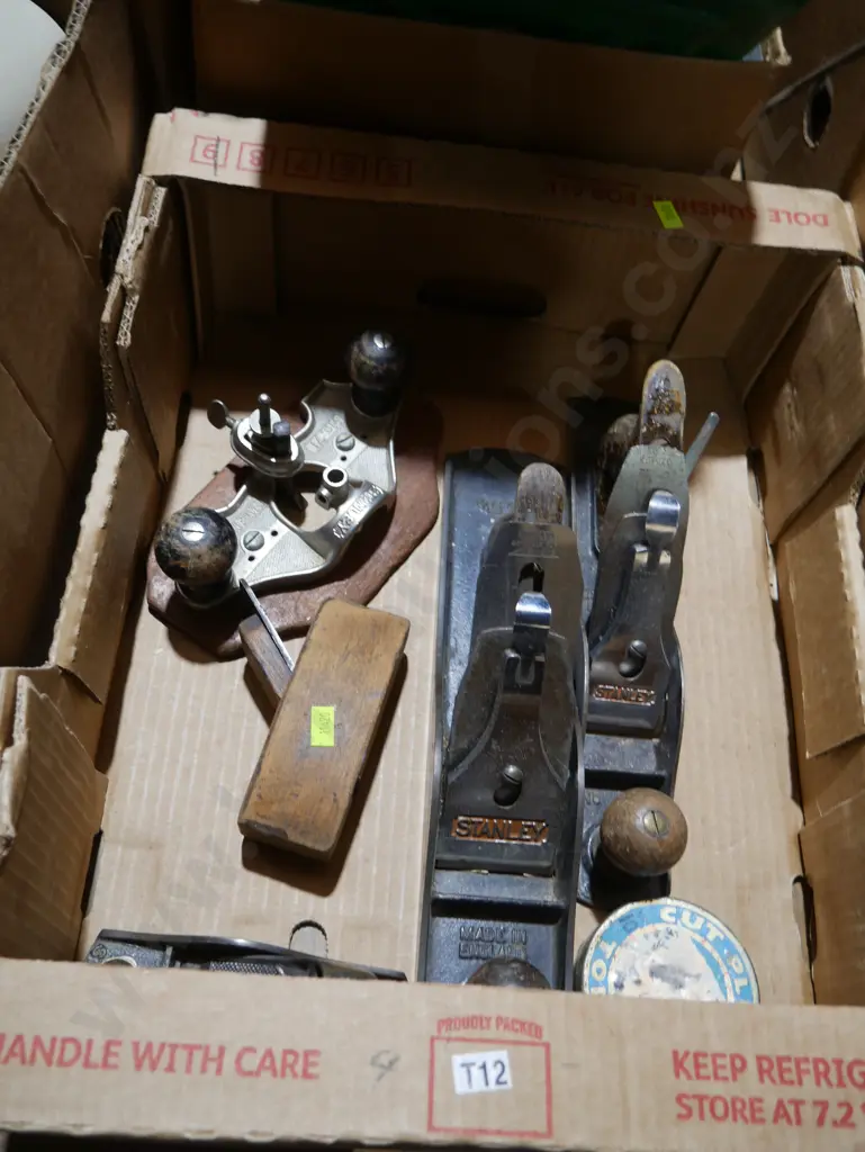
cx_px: 432
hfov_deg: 46.8
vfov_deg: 59.9
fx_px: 999
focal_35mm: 30
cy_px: 576
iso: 250
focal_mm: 15
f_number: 3.6
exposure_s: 1/60
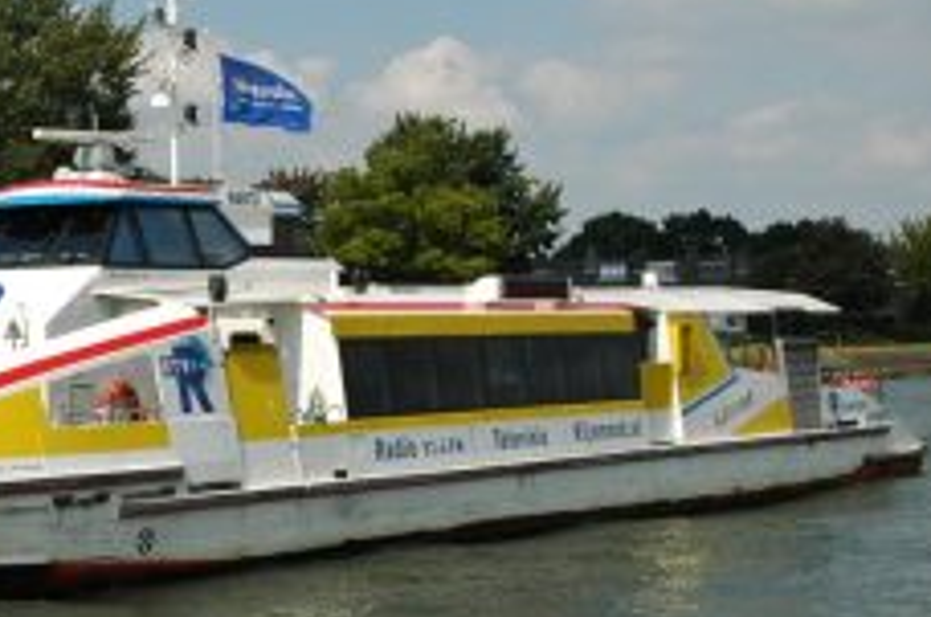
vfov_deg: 13.5
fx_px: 2609
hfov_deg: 19.7
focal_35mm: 101
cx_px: 43
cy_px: 351
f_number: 11
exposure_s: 1/400
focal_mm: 31
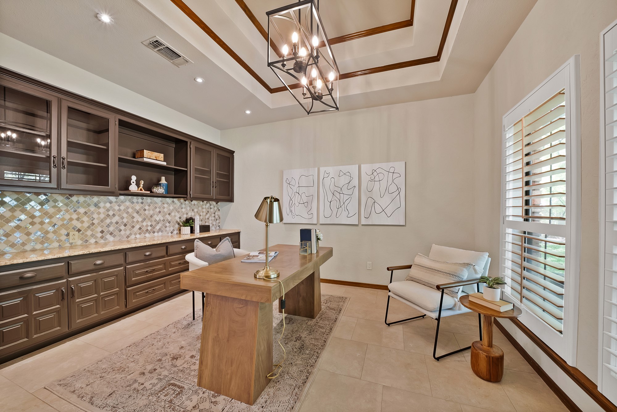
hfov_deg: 112.6
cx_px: 308
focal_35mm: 12
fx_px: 206
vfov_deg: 90.1
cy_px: 206
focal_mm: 12
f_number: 9
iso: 640
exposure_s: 1.3
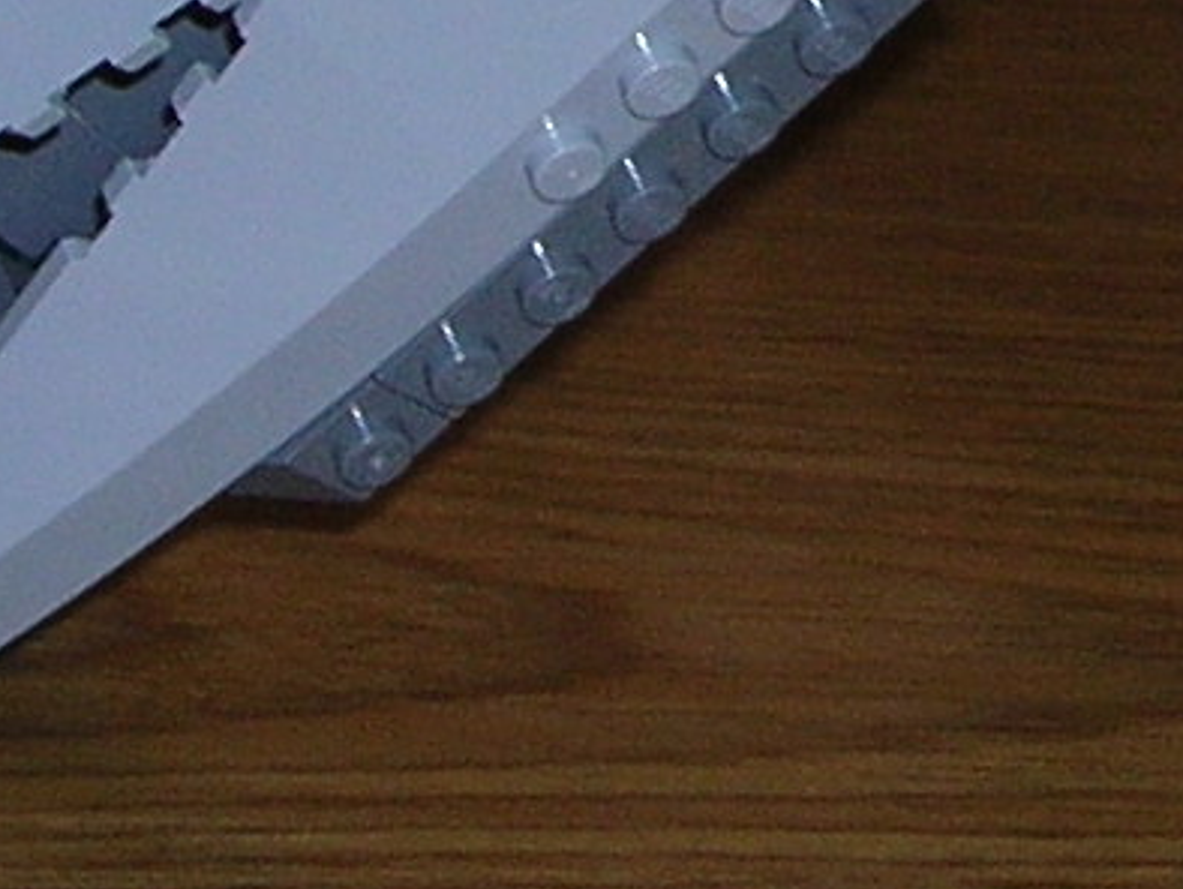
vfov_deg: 4.7
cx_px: 1690
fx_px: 10703
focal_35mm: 313
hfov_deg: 6.3
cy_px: -724
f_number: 3.4
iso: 50
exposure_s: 1/60.1
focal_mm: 9.1
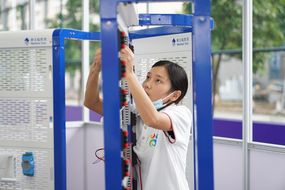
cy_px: 95
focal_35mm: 70
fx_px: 554
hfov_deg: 28.8
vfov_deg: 19.5
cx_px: 142
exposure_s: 1/250
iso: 500
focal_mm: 70
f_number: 2.8
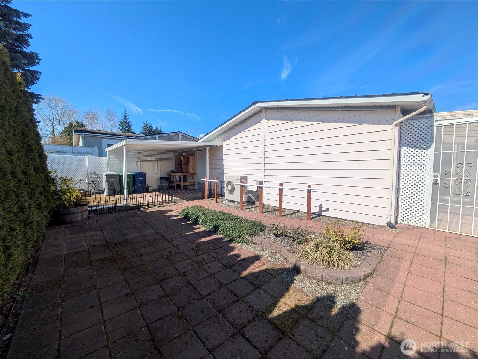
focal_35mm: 14
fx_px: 193
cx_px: 239
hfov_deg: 102.1
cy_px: 180
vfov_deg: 85.7
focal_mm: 1.83
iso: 48
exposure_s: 1/2237
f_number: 2.2
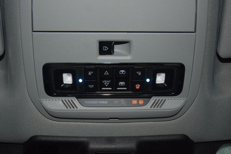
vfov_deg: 33.0
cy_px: 77
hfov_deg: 47.9
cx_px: 116
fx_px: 260
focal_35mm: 40
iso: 400
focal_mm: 27
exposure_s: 1/50
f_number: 3.8
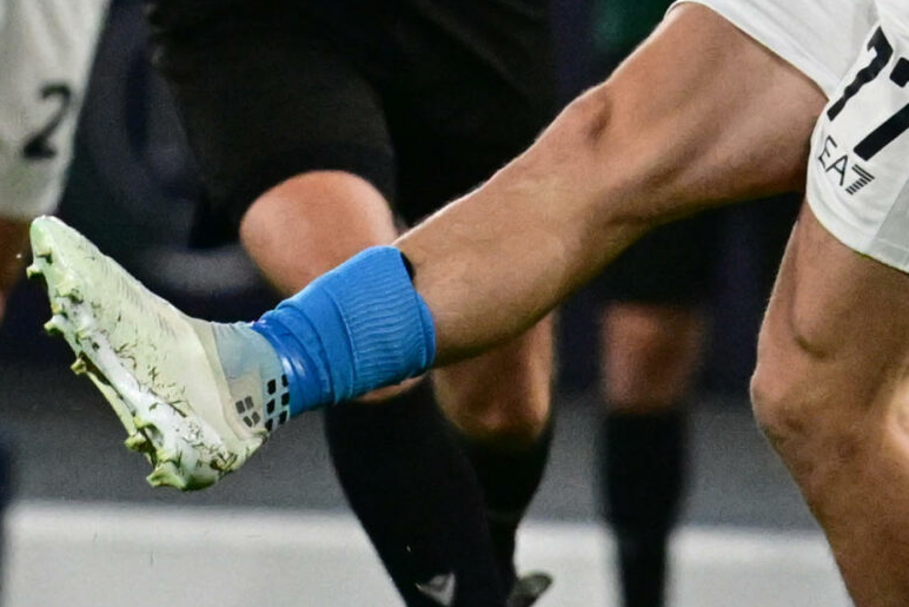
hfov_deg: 1.6
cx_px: 64
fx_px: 33486
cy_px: 30
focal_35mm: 1326
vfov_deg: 1.0
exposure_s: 1/2000
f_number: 5.6
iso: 5000
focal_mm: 400
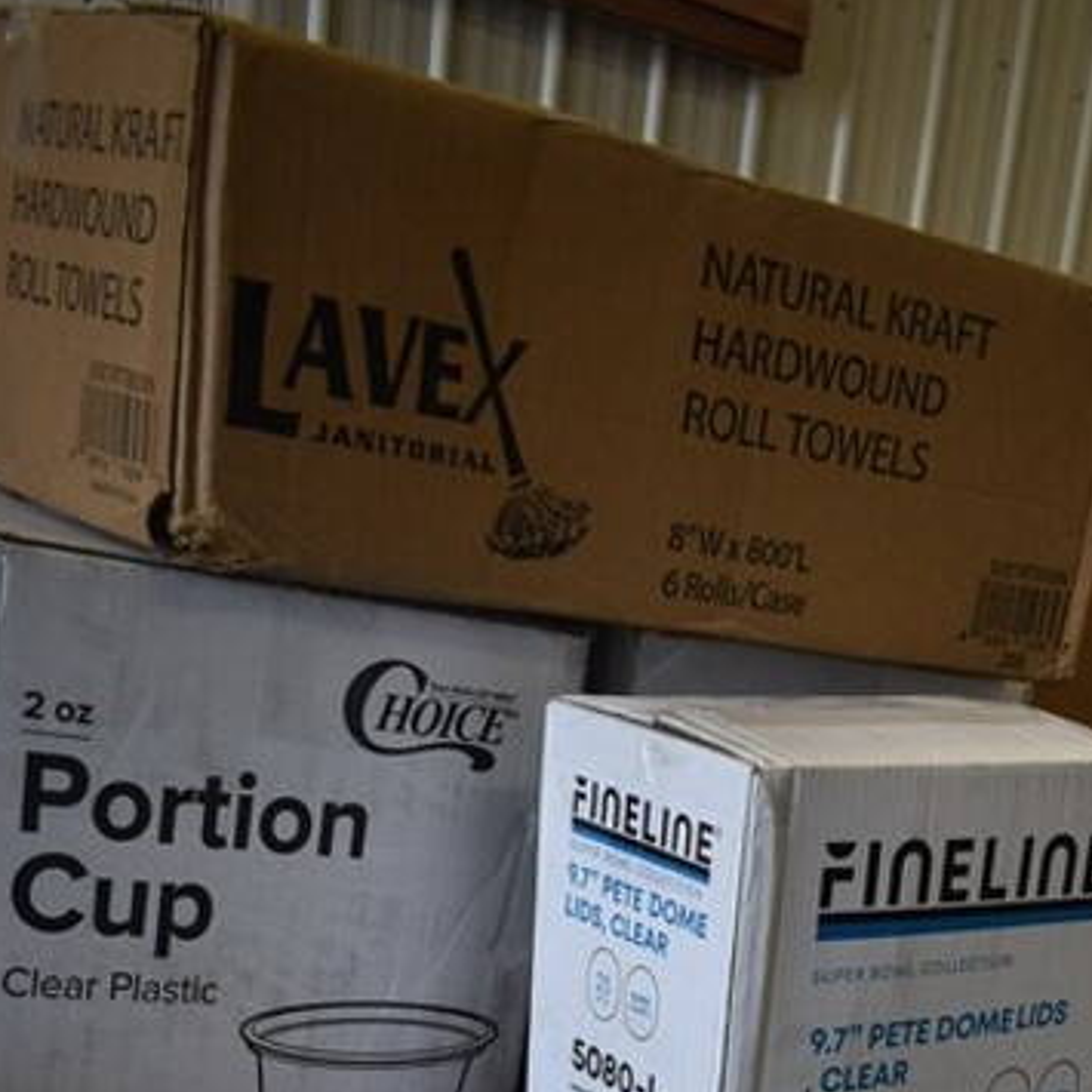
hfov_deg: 28.5
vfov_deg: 25.3
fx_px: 2106
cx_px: 871
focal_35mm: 59
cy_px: 1393
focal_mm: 18
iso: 200
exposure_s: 1/125
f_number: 3.5
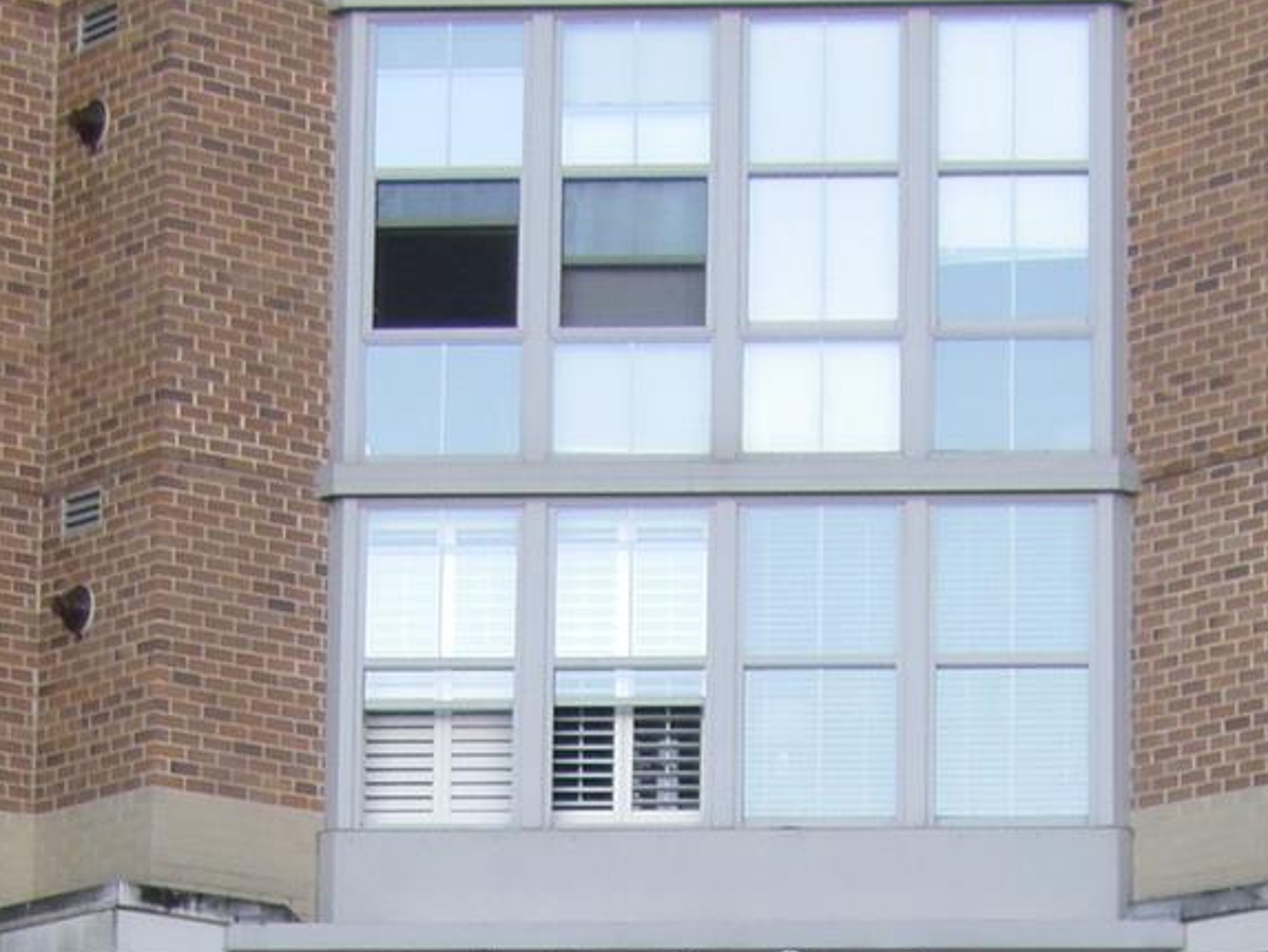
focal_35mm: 150
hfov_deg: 13.2
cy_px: 1353
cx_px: 735
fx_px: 5496
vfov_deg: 9.7
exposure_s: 1/50
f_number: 3.5
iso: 64
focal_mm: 6.9
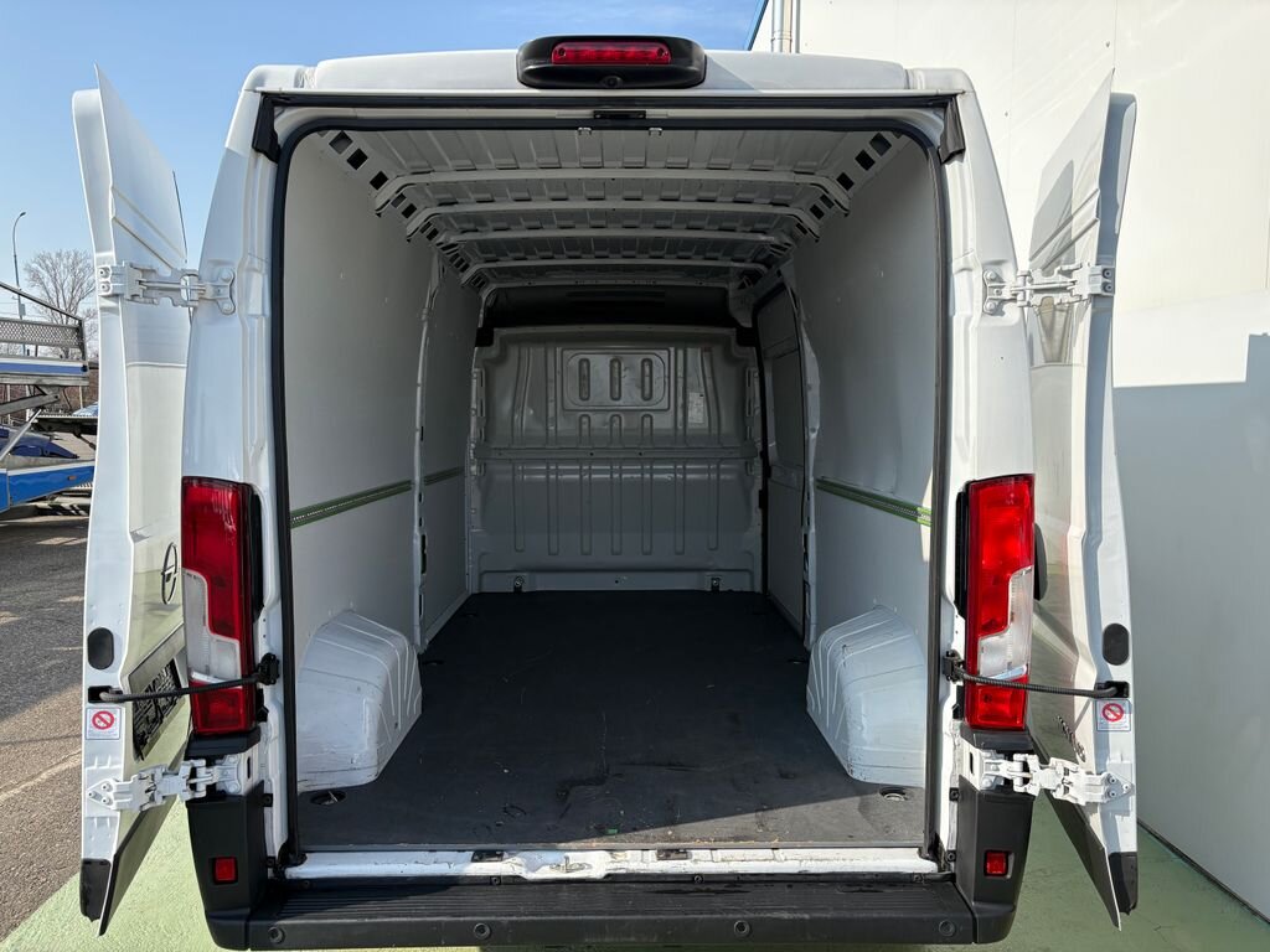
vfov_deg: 53.1
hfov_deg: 67.3
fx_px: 954
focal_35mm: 26
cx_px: 635
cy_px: 476
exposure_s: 1/2451
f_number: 1.6
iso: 64
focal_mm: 5.96
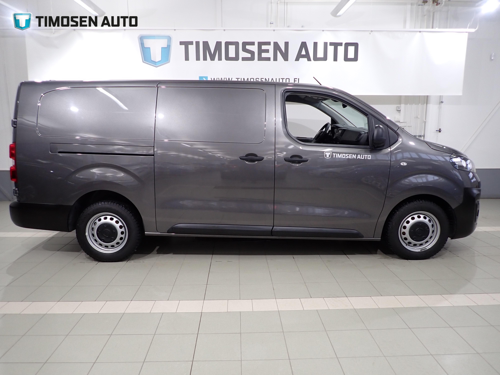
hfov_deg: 69.4
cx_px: 250
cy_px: 188
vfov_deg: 54.9
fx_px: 361
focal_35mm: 25
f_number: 2
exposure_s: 1/60
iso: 200
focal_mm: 4.5
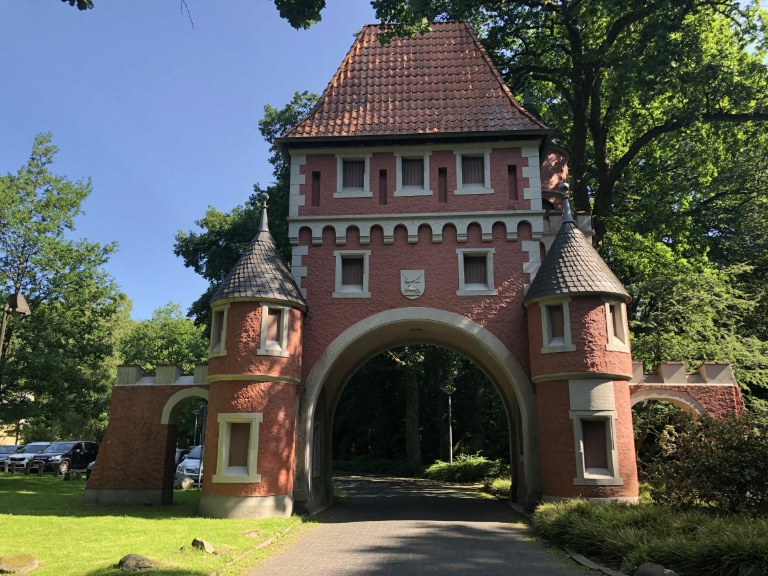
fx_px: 621
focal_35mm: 28
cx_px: 384
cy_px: 288
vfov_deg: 49.7
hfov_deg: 63.4
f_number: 1.8
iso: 20
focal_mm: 3.99
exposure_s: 1/421
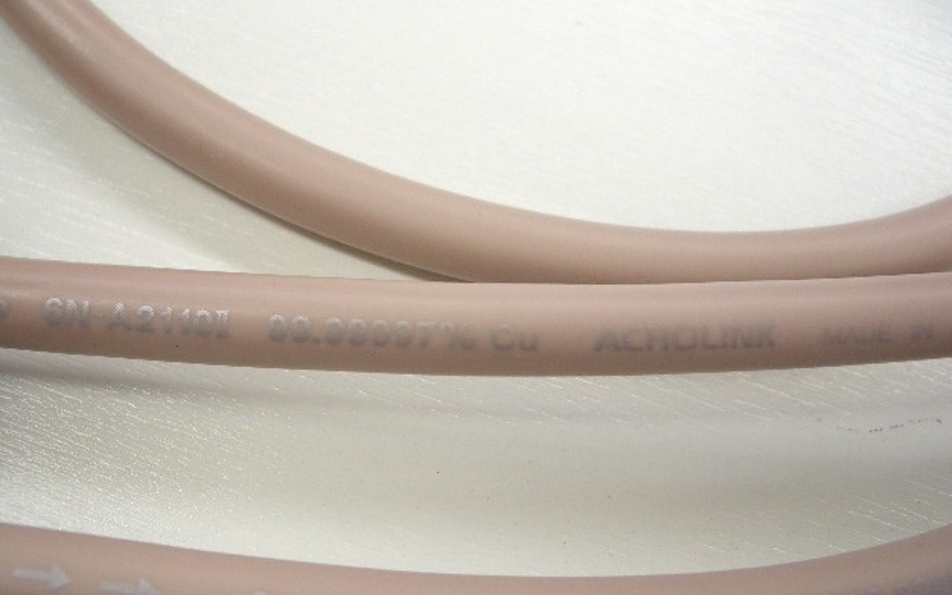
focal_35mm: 38
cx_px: 466
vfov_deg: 33.5
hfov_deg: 51.5
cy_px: 345
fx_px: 986
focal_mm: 5.8
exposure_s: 1/30
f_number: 2.6
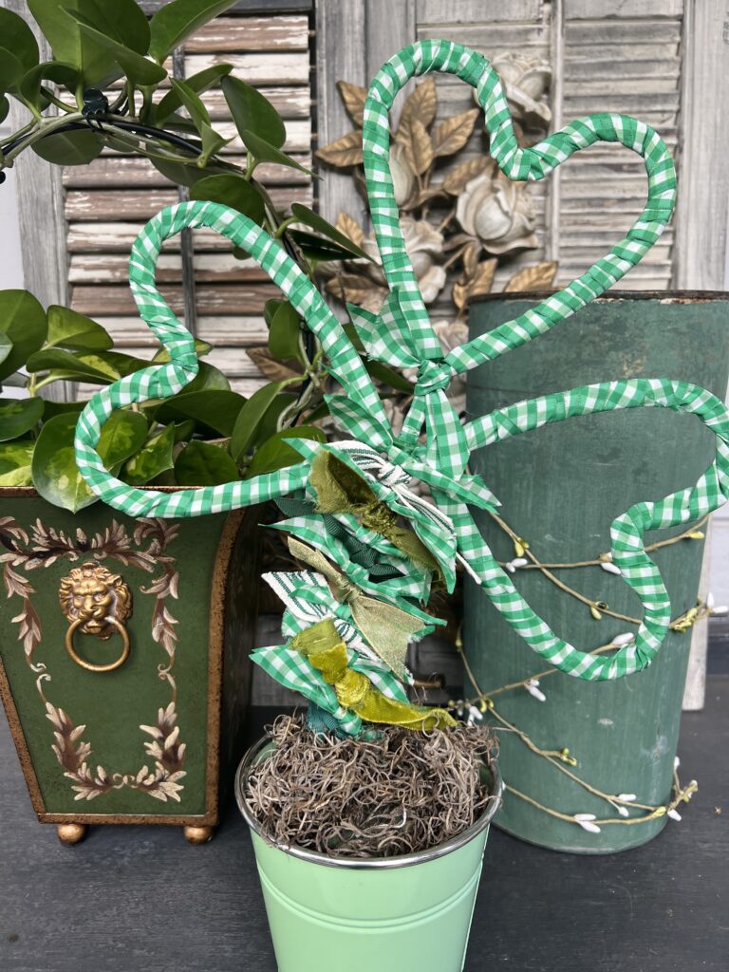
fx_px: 730
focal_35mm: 26
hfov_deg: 53.1
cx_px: 364
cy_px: 486
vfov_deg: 67.3
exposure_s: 1/399
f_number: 1.5
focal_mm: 5.7
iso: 50
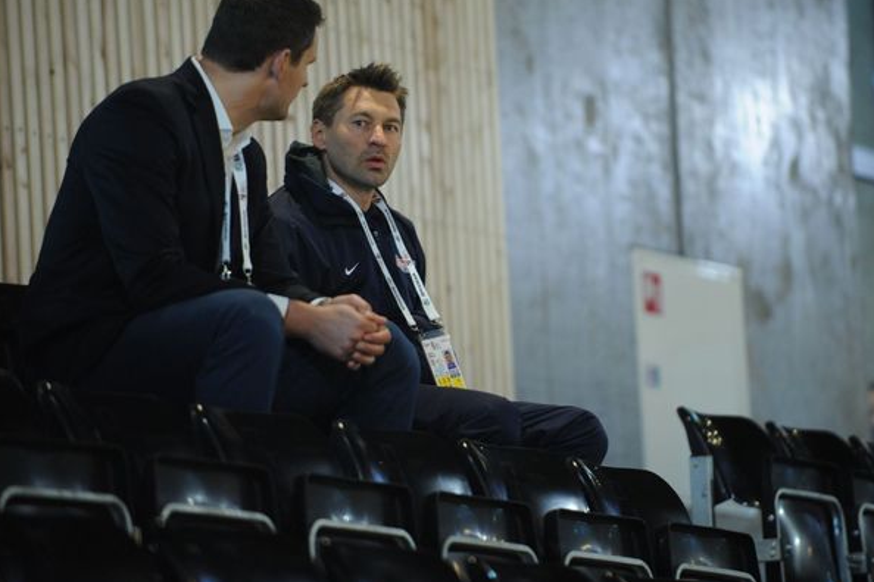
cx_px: 484
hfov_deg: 9.0
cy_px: 254
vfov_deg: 6.0
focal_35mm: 229
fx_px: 5559
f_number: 2.8
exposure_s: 1/160
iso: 2500
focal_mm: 200
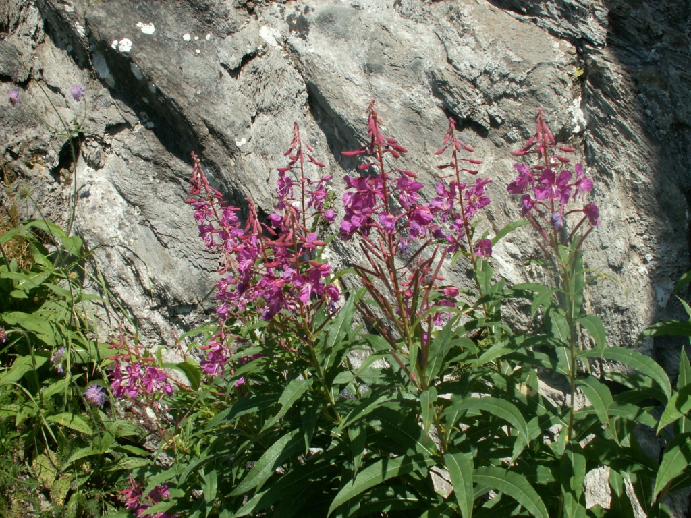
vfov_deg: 40.7
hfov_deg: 52.6
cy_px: 259
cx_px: 346
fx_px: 699
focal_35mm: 35
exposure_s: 1/200
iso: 50
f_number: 6.3
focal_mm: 5.86
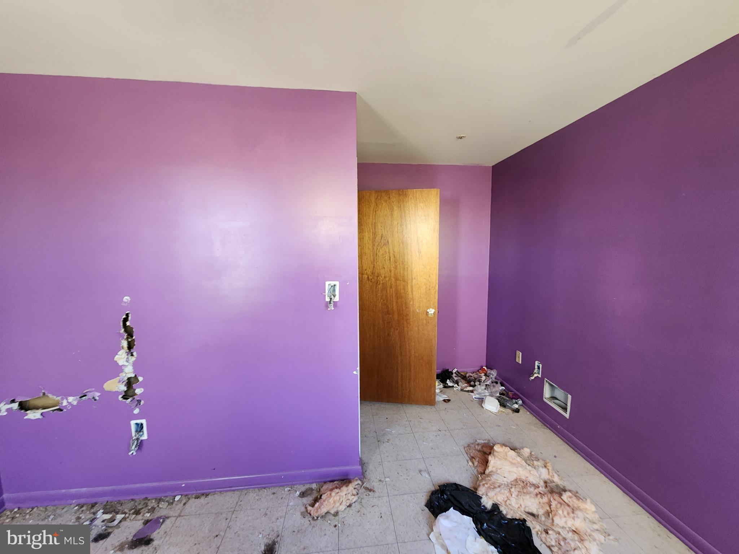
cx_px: 370
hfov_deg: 106.2
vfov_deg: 89.9
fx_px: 278
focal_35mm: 13
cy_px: 277
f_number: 2.2
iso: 400
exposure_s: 1/33.3
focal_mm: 2.2
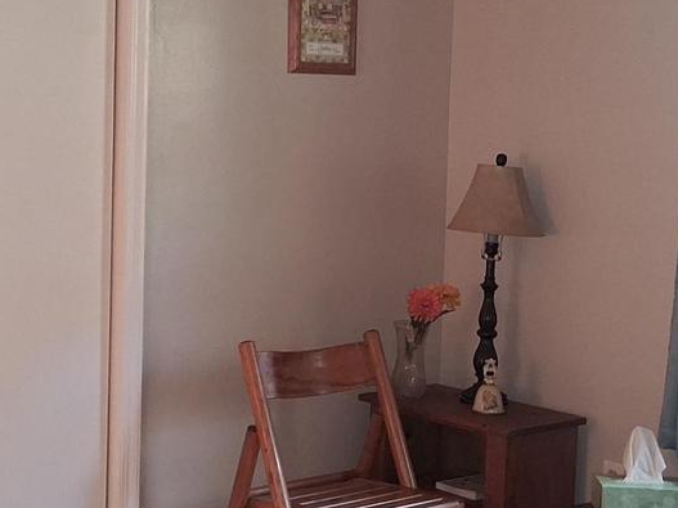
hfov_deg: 27.4
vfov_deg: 20.7
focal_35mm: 71
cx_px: 302
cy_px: 224
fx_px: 1390
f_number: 1.8
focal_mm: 3.98
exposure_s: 1/60
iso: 320
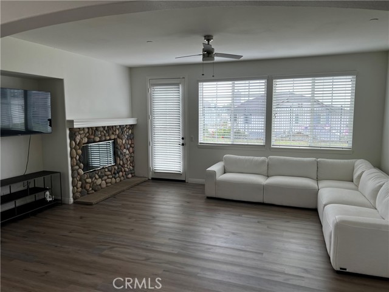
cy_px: 146
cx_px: 194
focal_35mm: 26
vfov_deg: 53.1
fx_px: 292
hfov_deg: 67.3
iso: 40
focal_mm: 5.7
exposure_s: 1/154
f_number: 1.5
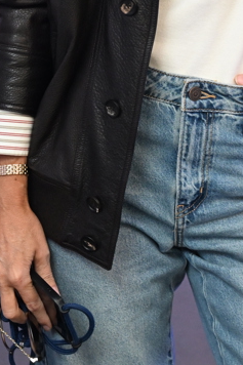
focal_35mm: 154
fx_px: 1561
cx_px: 191
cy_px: -98
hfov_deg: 8.9
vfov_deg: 12.9
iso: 4000
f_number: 4.5
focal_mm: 53
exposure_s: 1/250
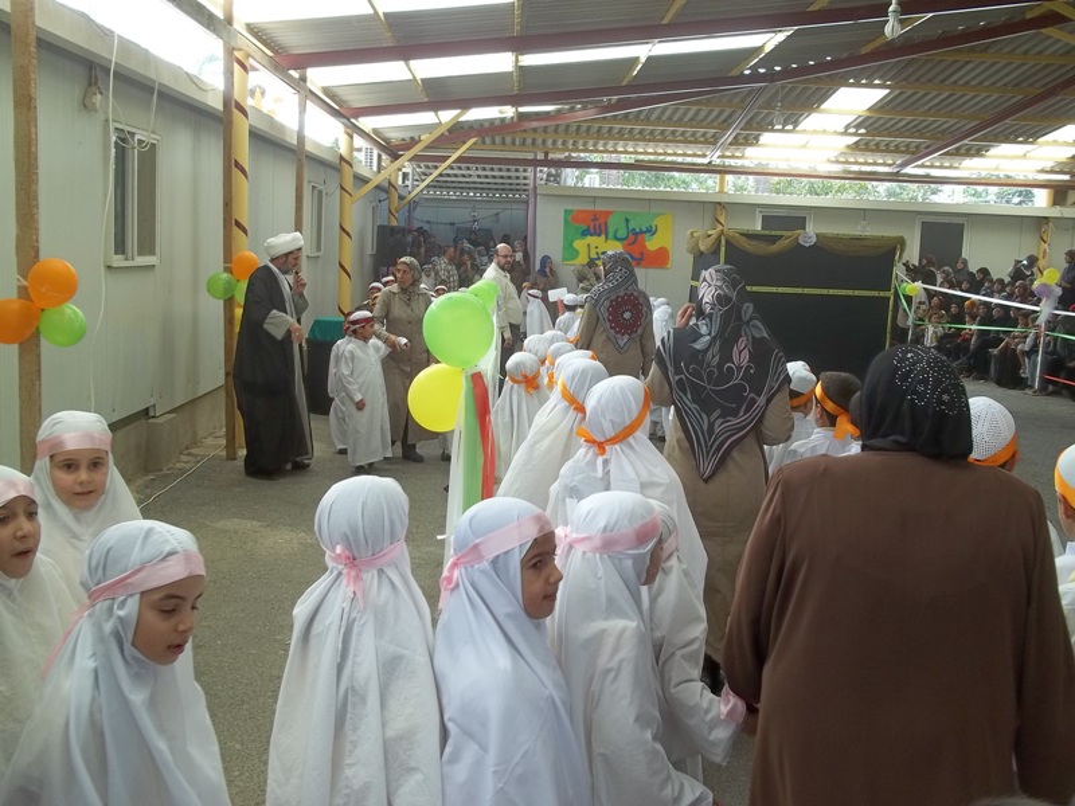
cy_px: 403
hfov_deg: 51.4
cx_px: 538
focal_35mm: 36
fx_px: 1118
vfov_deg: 39.7
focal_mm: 6.5
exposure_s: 1/80
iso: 64
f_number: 3.1
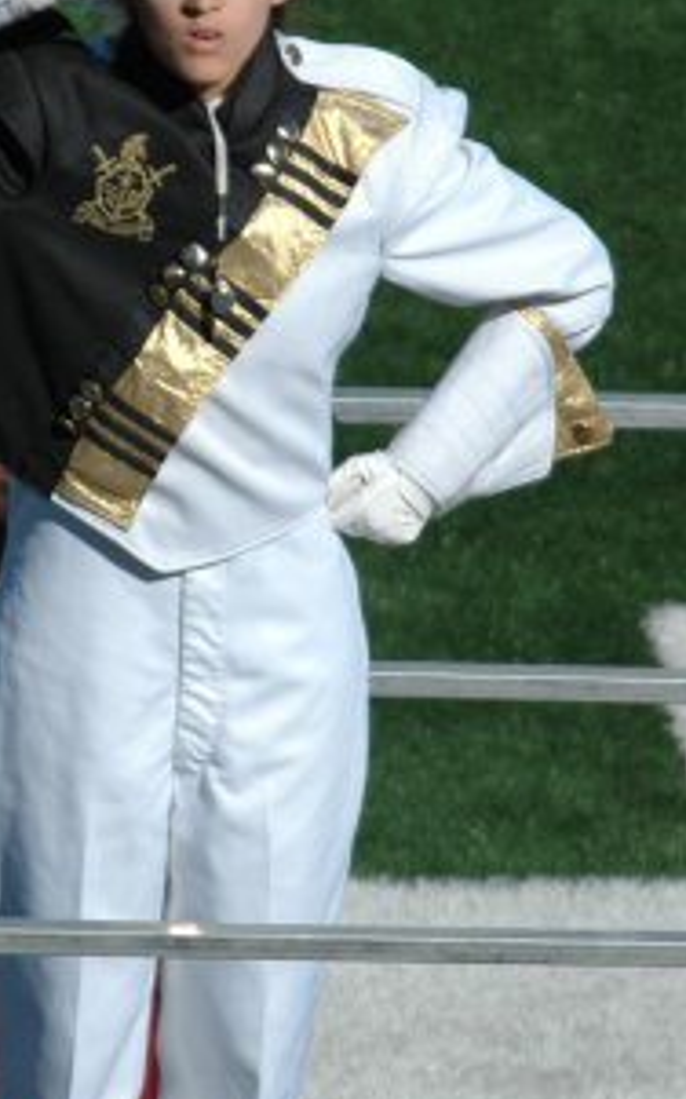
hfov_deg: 1.1
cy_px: 380
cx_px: 195
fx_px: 36452
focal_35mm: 1218
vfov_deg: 1.7
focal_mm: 400
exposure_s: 1/1600
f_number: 5.6
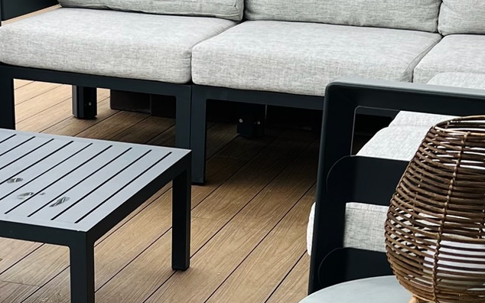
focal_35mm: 89
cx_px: 183
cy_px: 302
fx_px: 1176
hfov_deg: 23.2
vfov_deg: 14.4
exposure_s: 1/414
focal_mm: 5.7
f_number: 1.5
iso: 50
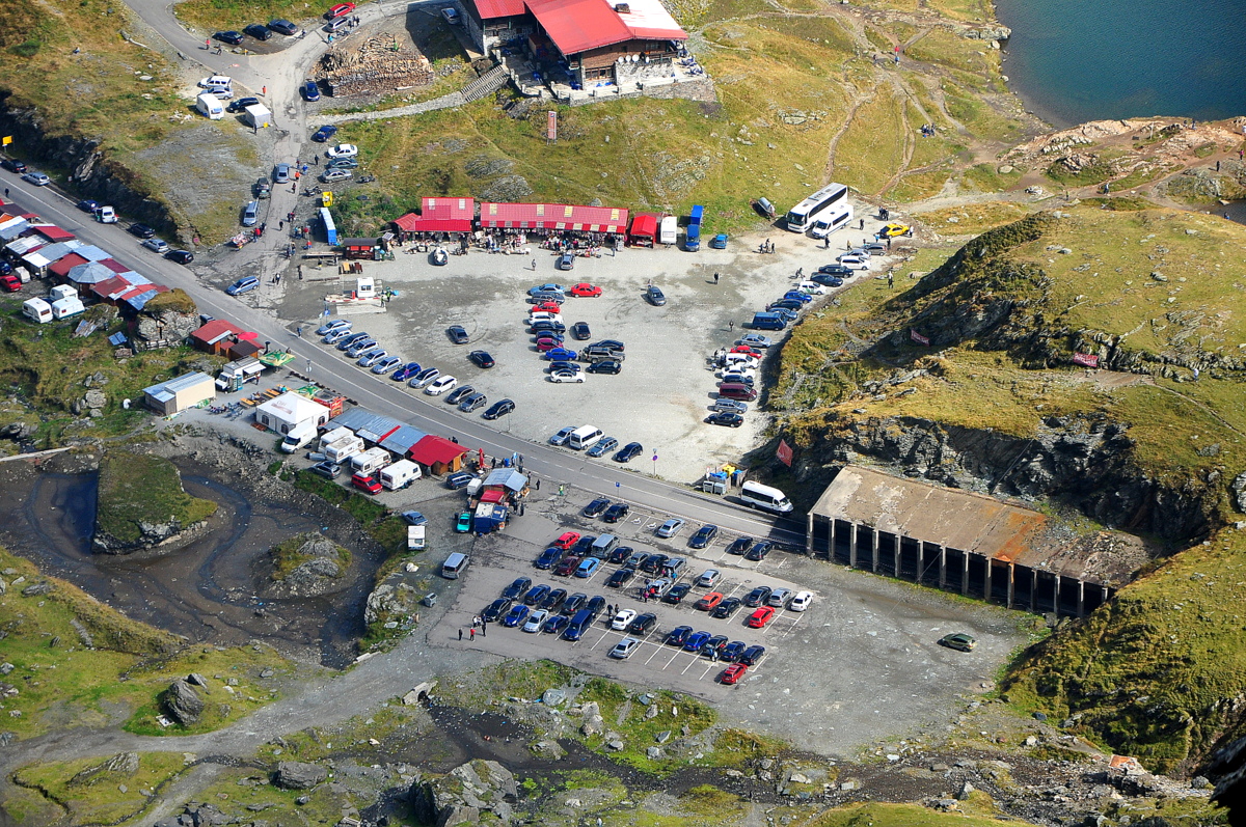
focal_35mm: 158
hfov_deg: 13.1
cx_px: 623
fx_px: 5445
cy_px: 414
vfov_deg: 8.7
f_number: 8
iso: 400
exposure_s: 1/1000
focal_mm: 105
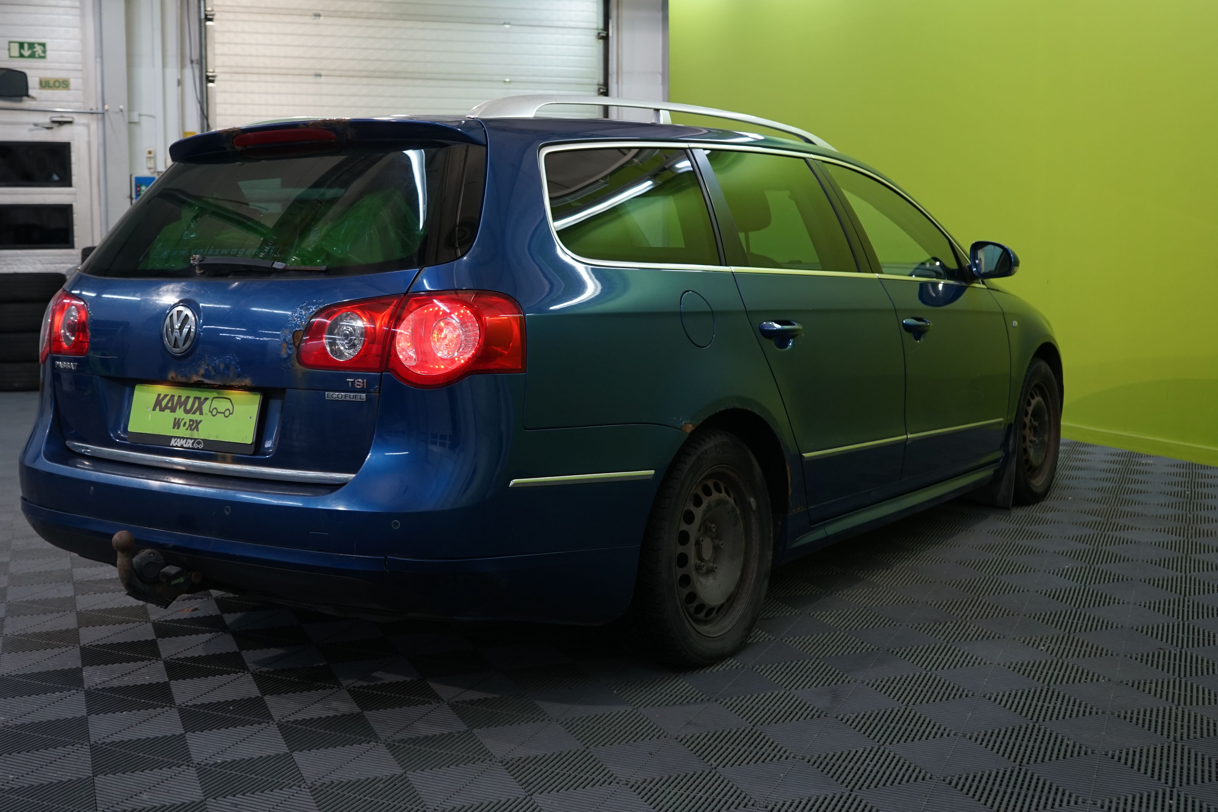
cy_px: 360
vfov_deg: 34.2
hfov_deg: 49.4
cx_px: 530
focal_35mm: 39
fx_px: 1319
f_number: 5.6
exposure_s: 1/30
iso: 640
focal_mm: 34
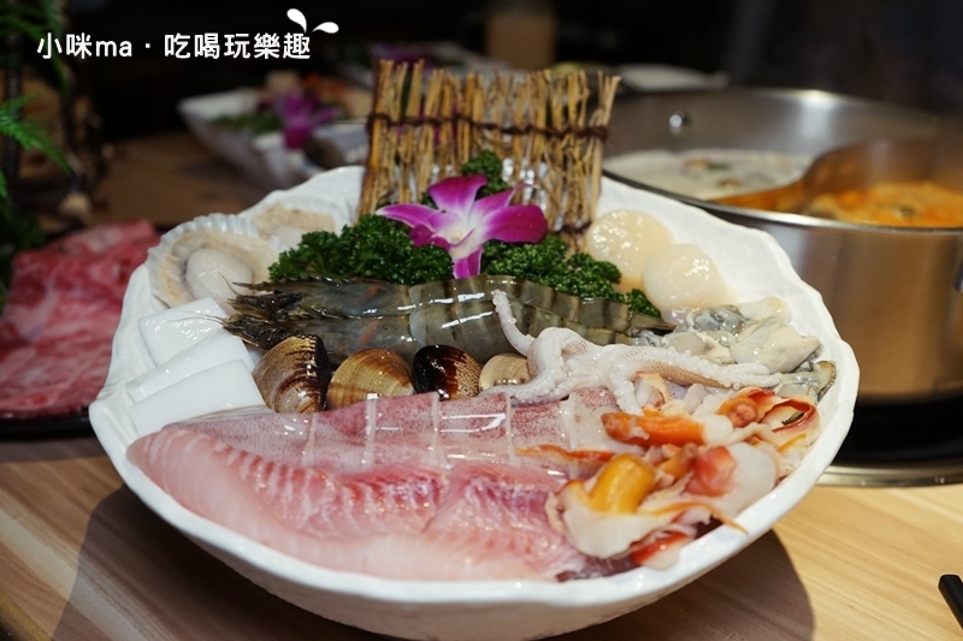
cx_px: 482
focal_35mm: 39
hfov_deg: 49.6
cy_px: 320
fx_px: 1043
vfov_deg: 34.2
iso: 800
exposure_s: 1/60
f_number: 4
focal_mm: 39
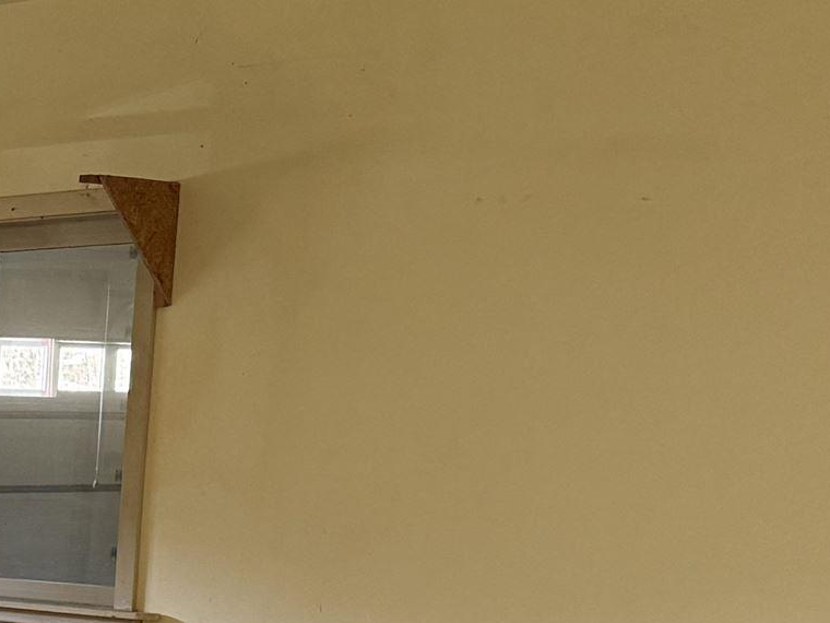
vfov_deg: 14.7
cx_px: -500
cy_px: 752
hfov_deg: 17.6
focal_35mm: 97
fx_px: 2326
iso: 250
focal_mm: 6.76
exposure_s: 1/60
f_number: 1.78
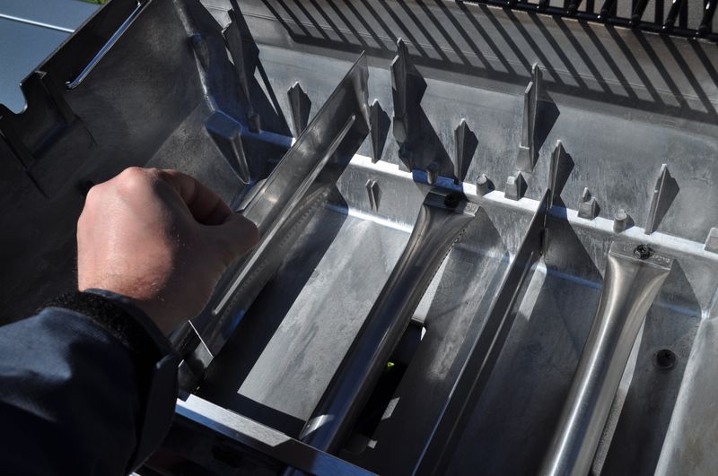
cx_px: 359
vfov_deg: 34.1
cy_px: 238
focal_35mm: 39
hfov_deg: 49.6
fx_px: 777
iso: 200
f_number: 10
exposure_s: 1/400
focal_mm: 26
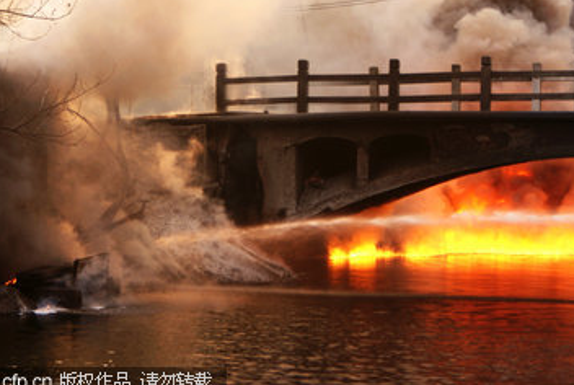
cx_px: 338
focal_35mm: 149
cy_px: 123
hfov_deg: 13.7
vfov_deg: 9.2
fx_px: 2380
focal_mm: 70
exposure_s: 1/250
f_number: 5.6
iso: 160
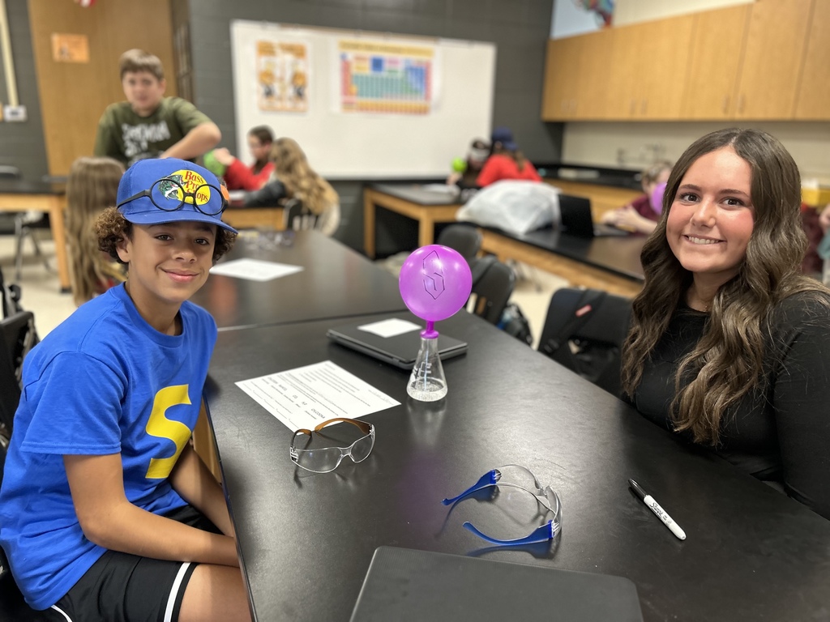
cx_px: 415
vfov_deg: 53.1
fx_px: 623
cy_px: 311
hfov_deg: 67.3
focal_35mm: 26
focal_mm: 5.7
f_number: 1.5
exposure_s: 1/60
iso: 250
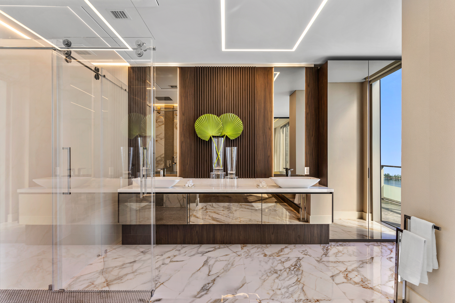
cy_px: 152
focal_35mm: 19
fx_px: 240
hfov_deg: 86.9
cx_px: 228
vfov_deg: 64.5
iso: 320
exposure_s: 1/50
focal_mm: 19
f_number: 7.1
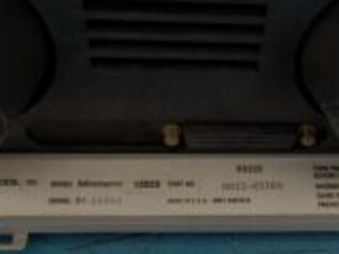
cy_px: 90
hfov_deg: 30.6
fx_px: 617
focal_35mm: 63
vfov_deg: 23.2
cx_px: 209
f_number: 1.89
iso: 601
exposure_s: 1/24
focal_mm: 5.43
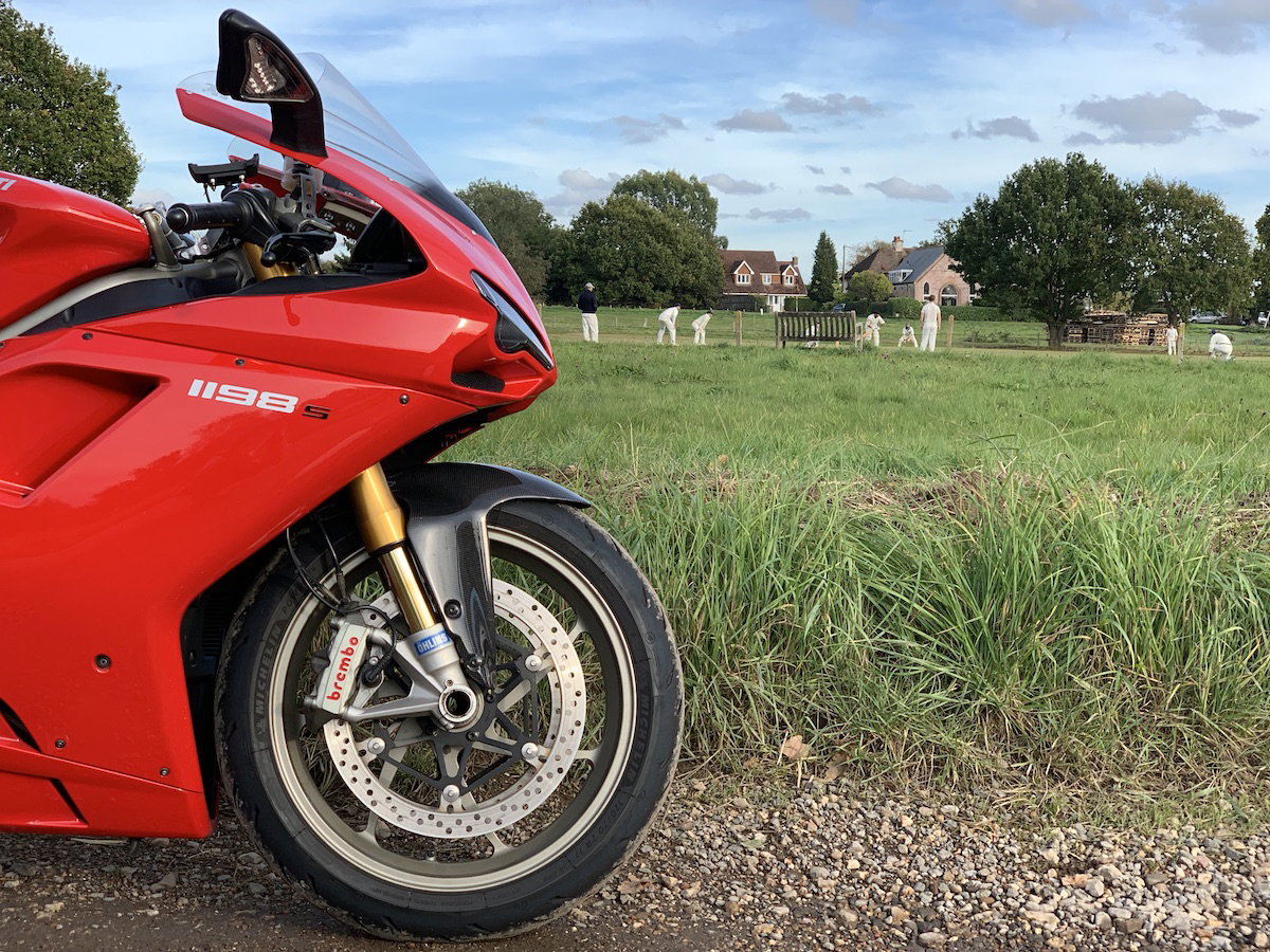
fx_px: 1908
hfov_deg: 36.8
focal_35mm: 52
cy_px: 476
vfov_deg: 28.0
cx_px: 635
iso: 16
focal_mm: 6
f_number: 2.4
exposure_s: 1/289
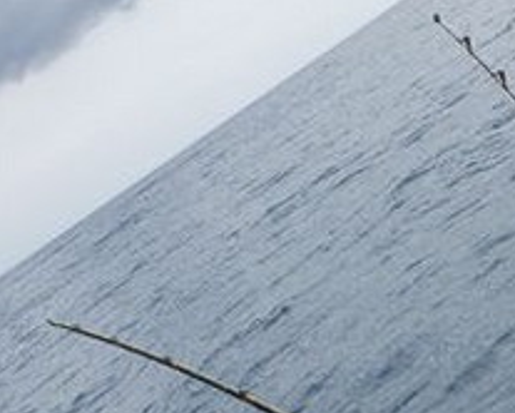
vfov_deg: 18.2
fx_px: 1266
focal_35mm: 83
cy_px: 381
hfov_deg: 22.5
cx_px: 440
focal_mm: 4.9
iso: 100
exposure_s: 1/1000
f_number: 3.3
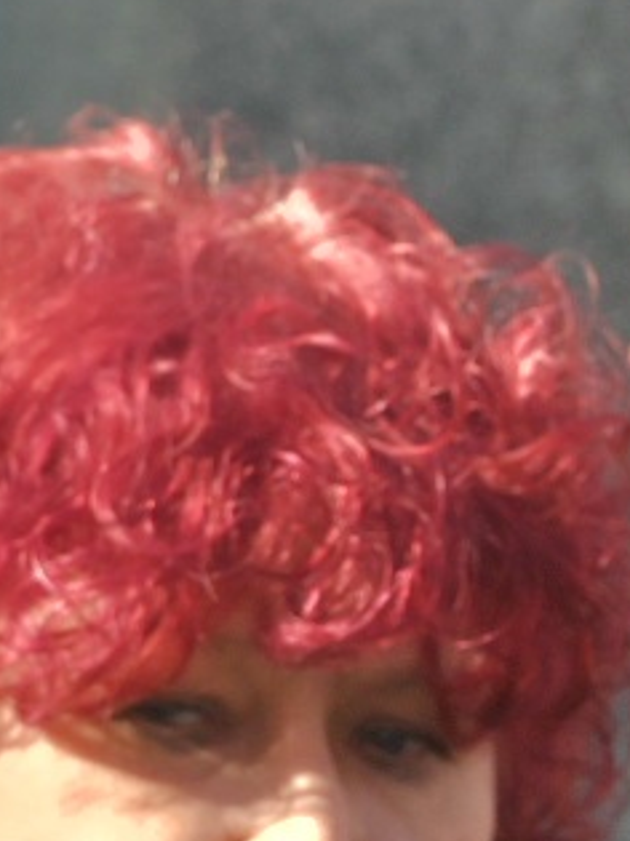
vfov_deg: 5.7
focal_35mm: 346
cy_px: 892
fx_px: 8402
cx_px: -115
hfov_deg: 4.3
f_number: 7.1
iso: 100
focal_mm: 70
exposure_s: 1/400
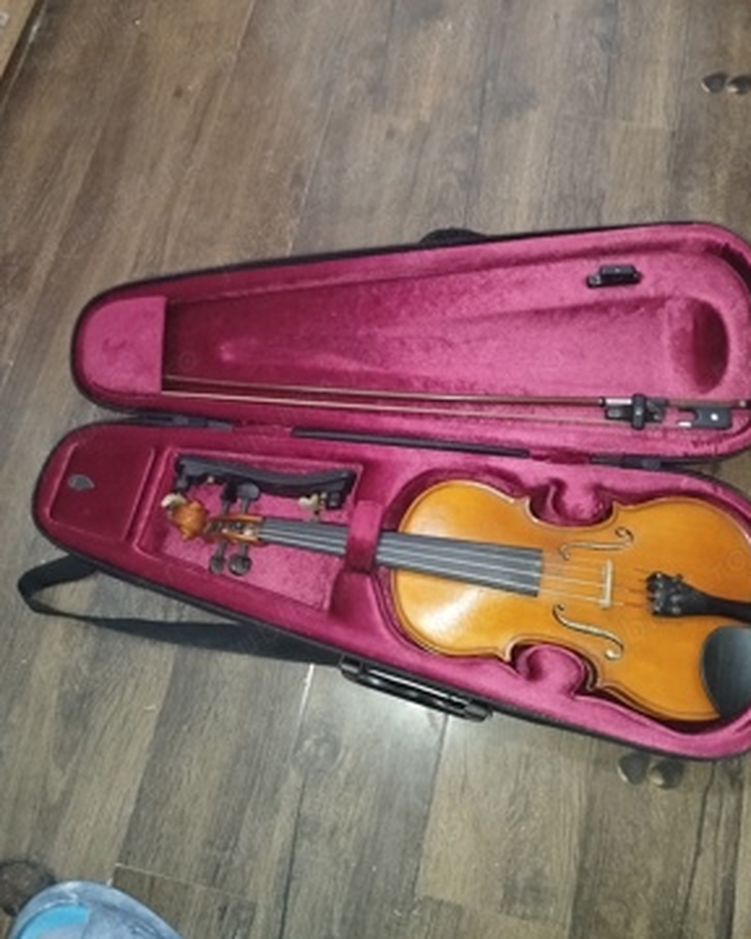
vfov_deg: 66.0
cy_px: 454
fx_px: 722
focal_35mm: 26
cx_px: 389
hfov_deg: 54.9
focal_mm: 5.31
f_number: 1.7
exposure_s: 1/17
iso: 1250
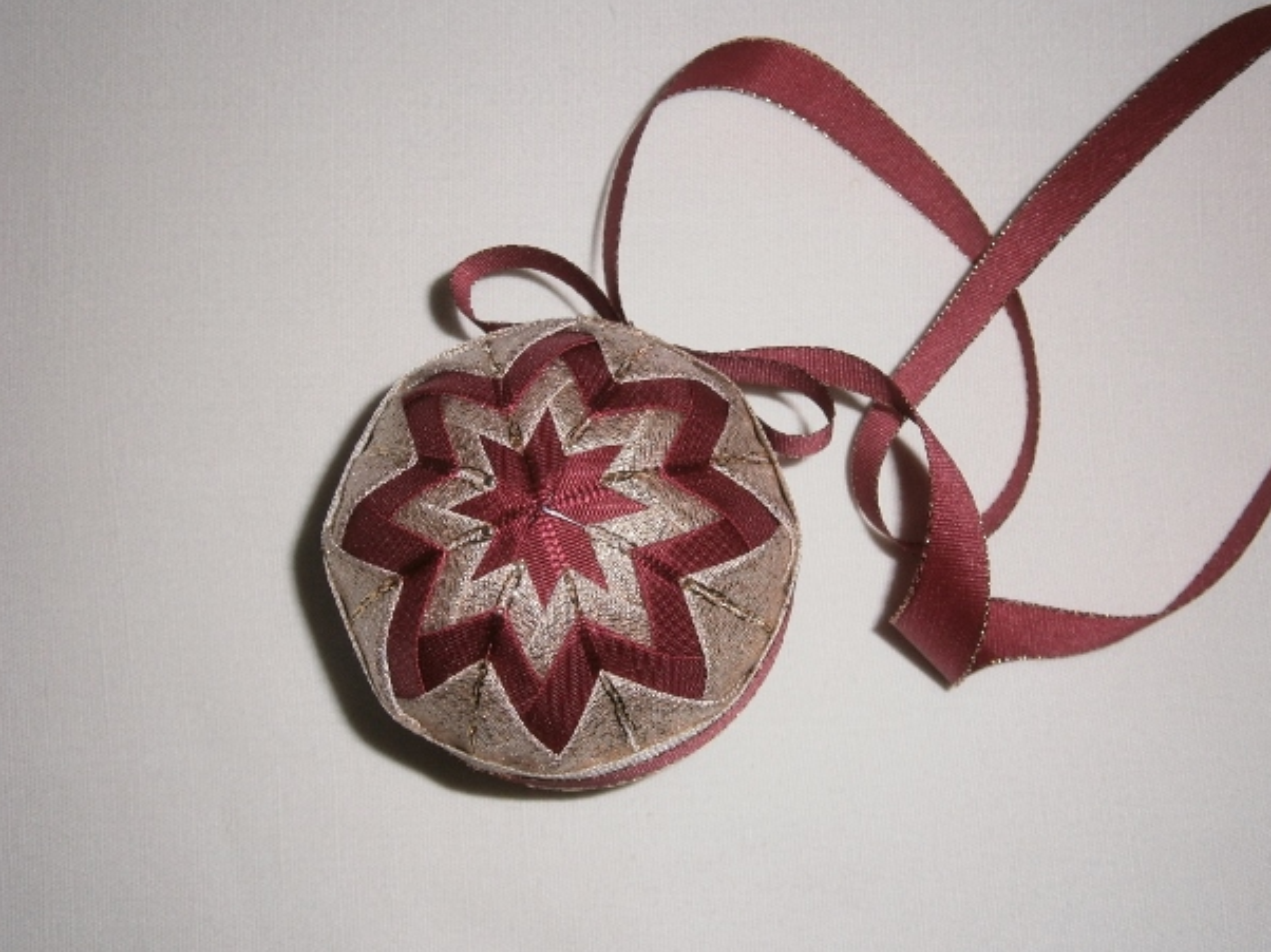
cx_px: 669
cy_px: 471
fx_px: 1835
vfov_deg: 29.1
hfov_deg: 38.2
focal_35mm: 50
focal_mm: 8.3
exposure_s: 1/40
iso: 125
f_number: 3.4
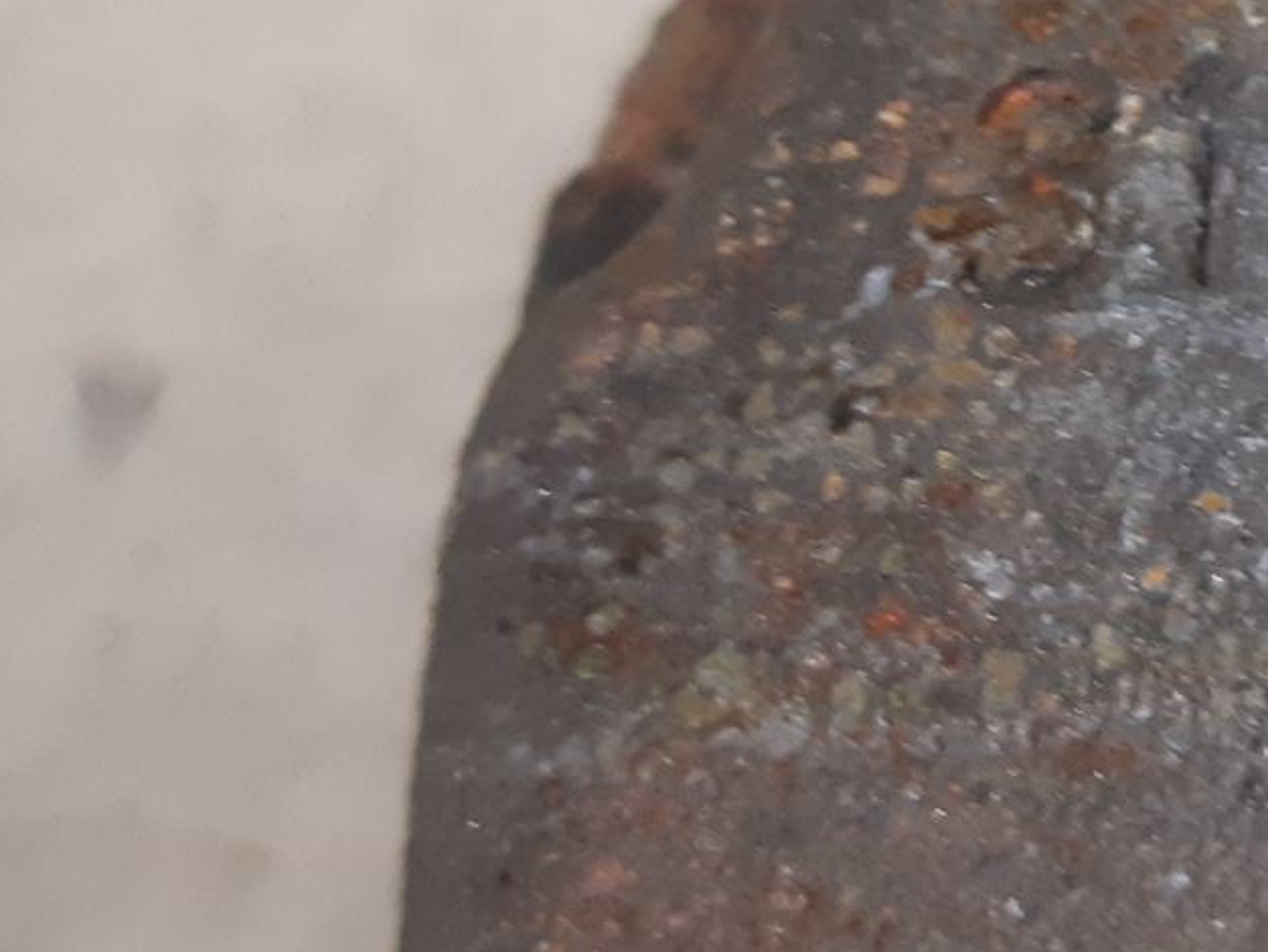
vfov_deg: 17.1
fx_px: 3115
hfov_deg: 21.2
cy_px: 95
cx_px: 1564
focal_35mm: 85
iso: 250
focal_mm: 3.93
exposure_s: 1/33
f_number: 1.7
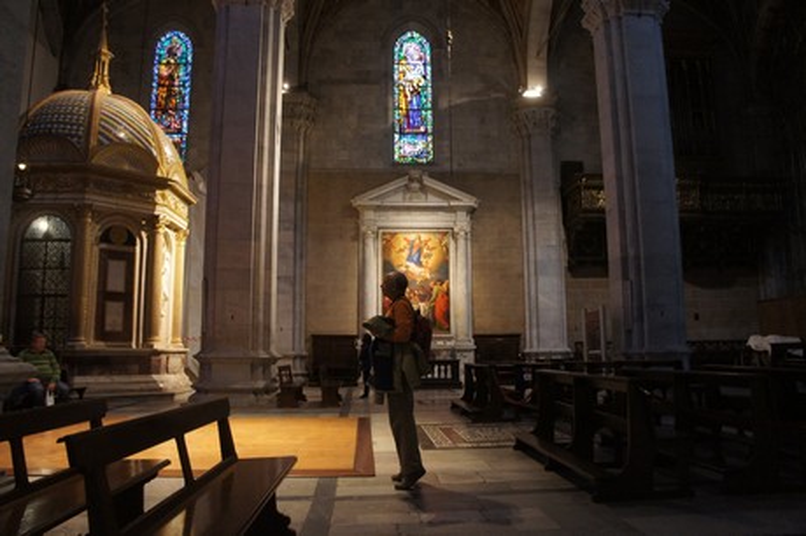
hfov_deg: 67.4
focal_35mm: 27
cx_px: 403
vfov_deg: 47.9
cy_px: 268
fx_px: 604
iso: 1600
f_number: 3.5
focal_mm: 18
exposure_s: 1/25
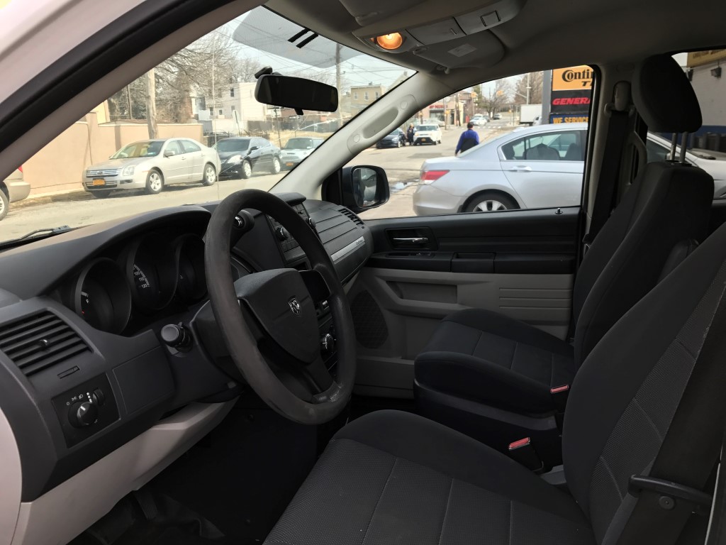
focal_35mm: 28
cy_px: 272
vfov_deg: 49.7
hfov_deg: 63.4
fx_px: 587
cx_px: 363
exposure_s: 1/425
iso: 20
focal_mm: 3.99
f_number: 1.8
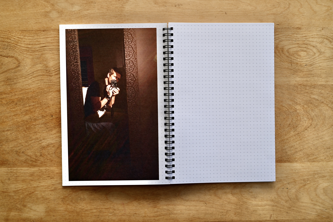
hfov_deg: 48.5
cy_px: 111
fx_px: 370
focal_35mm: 40
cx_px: 166
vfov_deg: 33.4
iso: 640
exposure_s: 1/125
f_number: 5.6
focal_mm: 40
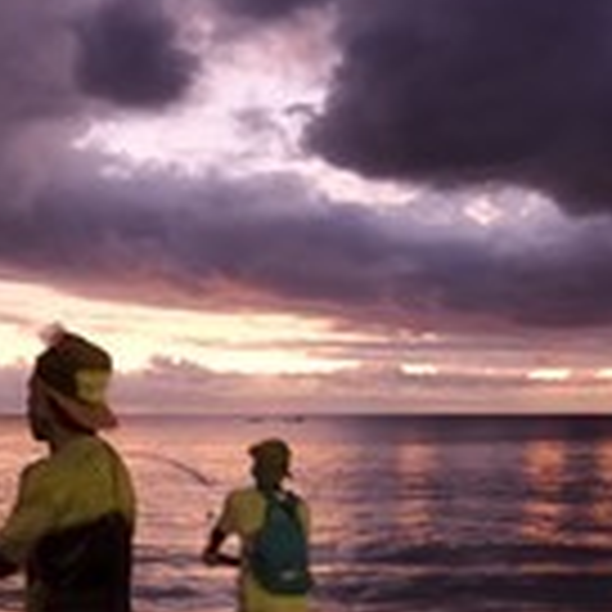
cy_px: 567
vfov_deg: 26.3
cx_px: 101
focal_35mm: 63
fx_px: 1260
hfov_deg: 26.7
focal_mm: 24
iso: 1600
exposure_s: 1/4
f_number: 5
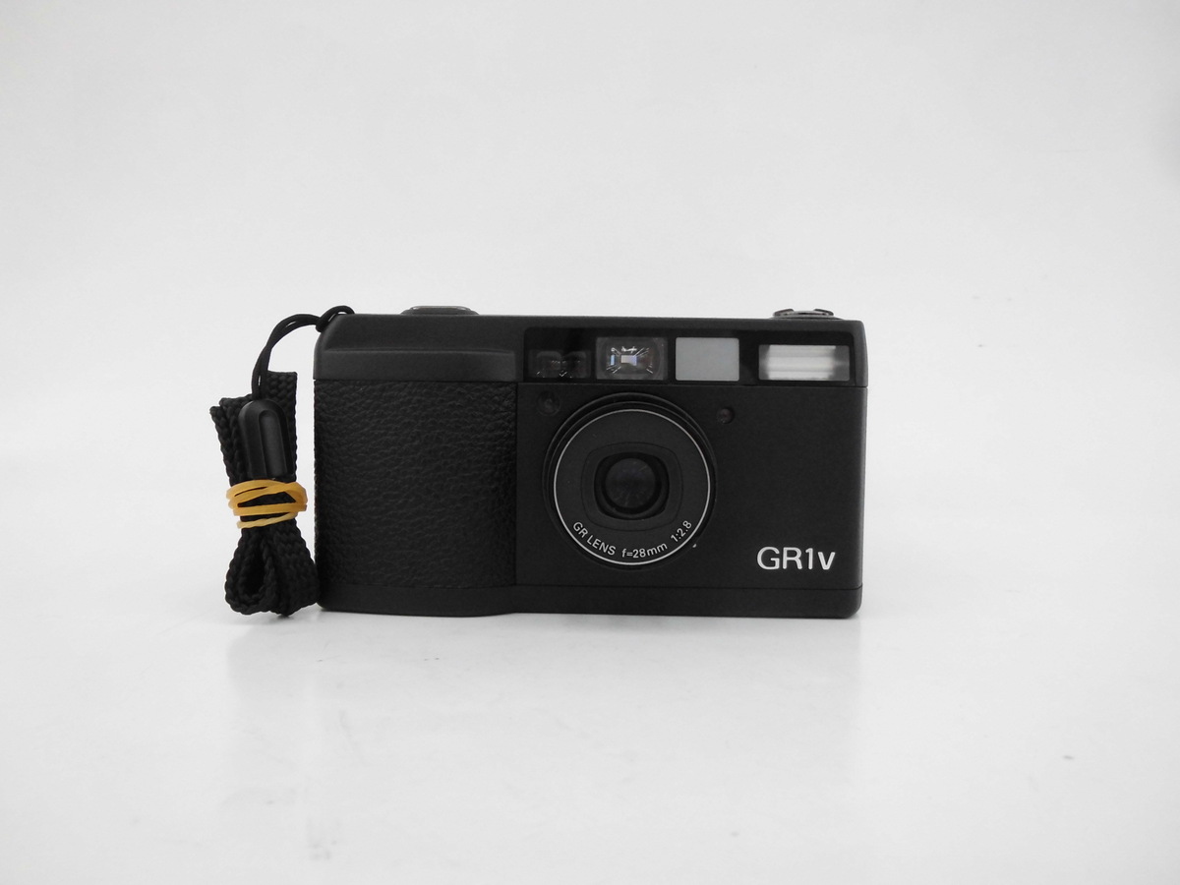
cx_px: 590
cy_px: 442
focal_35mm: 25
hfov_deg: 69.4
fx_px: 852
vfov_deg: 54.9
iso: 250
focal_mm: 4.5
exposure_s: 1/125
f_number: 3
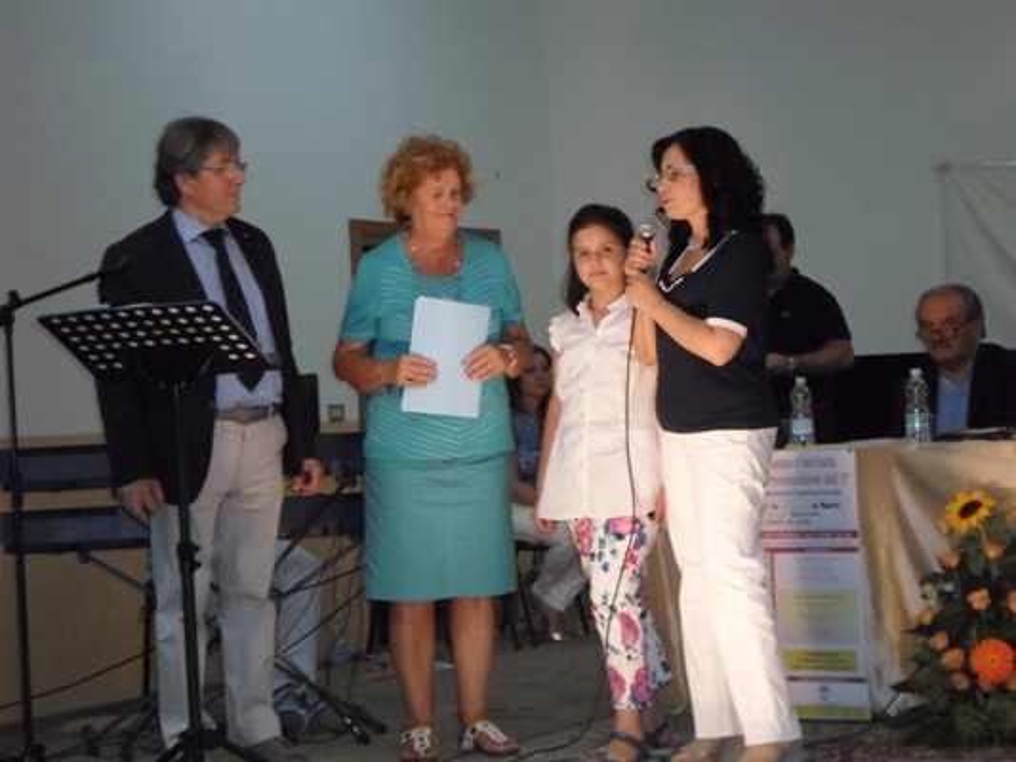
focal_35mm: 81
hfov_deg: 24.1
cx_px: 508
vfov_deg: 18.2
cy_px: 381
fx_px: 2378
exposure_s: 1/45
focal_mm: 14.6
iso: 640
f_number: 4.7
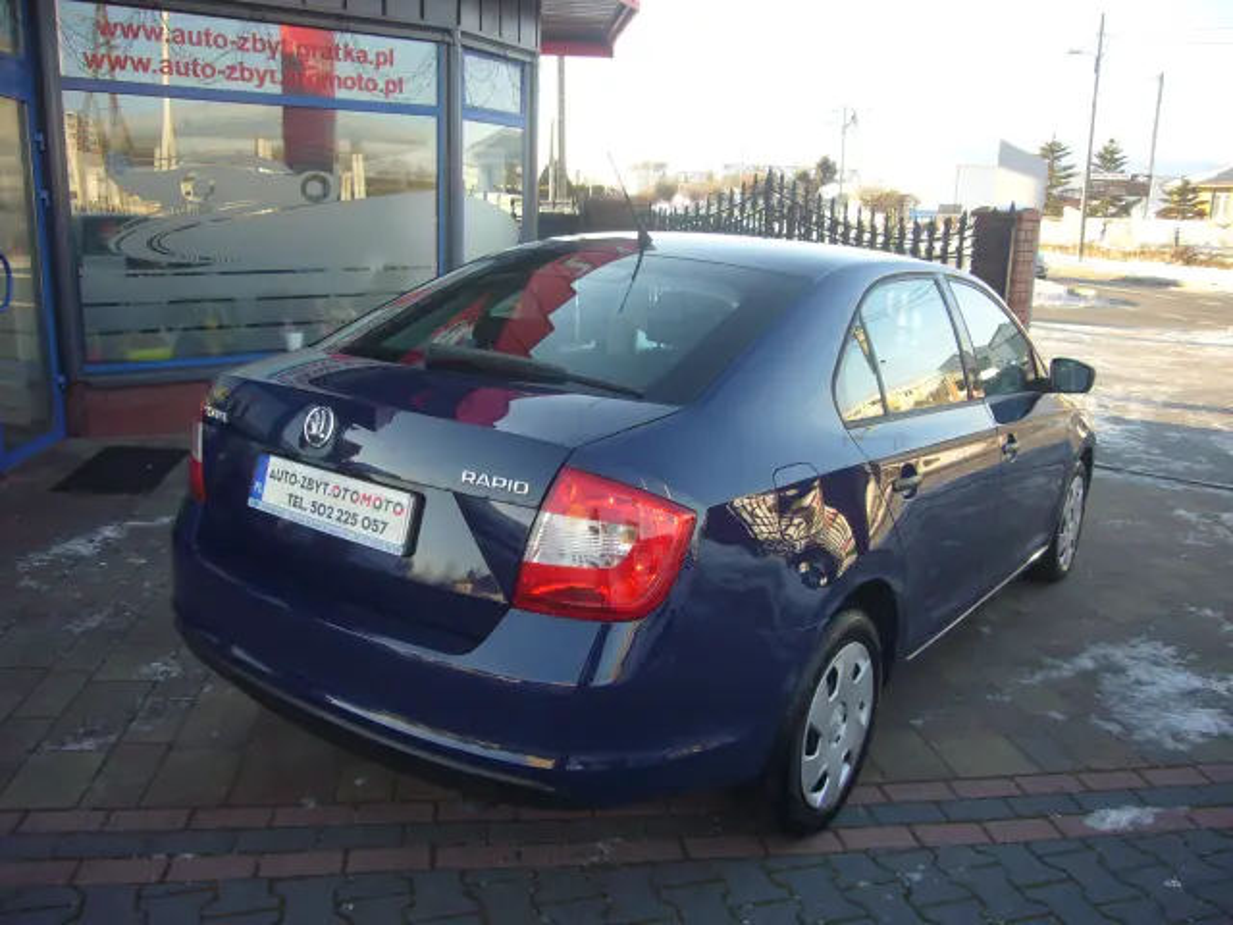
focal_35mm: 28
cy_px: 462
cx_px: 616
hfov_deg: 63.4
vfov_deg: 49.7
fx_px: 997
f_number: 2.8
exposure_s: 1/125
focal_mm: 4.6
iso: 80
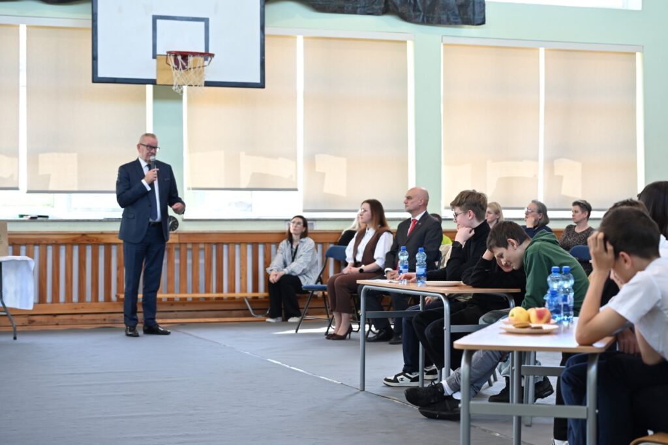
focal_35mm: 71
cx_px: 334
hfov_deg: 28.4
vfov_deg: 19.2
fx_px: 1318
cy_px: 222
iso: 720
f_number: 4
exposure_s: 1/125
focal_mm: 71
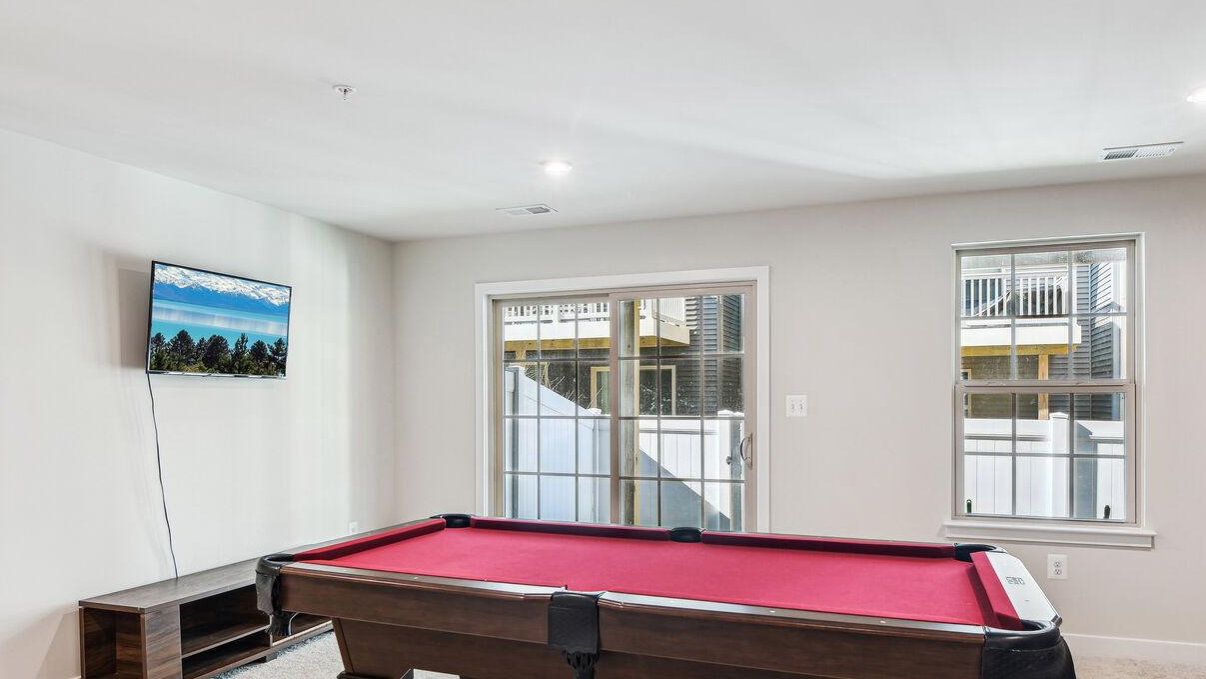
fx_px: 767
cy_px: 391
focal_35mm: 24
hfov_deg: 76.3
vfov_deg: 47.5
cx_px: 584
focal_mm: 16
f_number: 8
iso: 200
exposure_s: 1/15
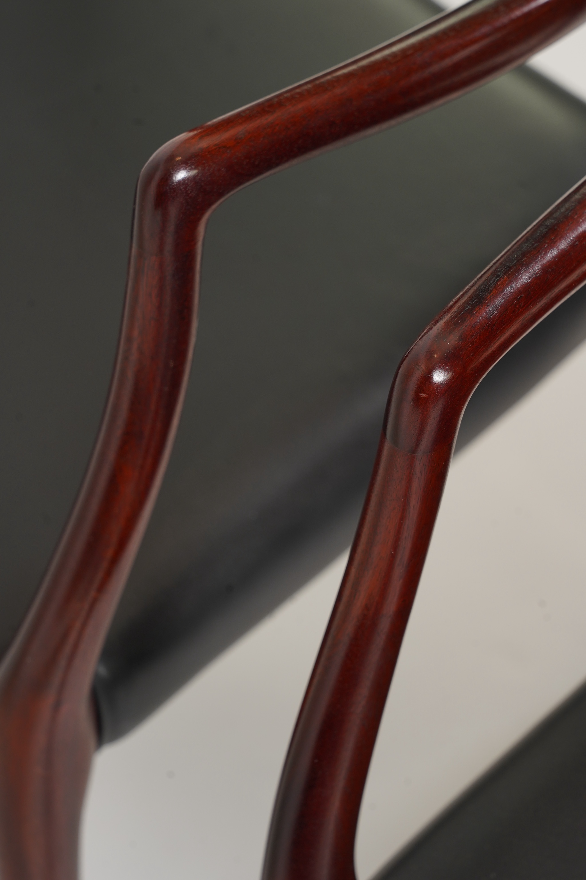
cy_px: 440
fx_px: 2563
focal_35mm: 105
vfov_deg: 19.5
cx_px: 293
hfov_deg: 13.0
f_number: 9
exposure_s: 1/125
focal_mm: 105
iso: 640
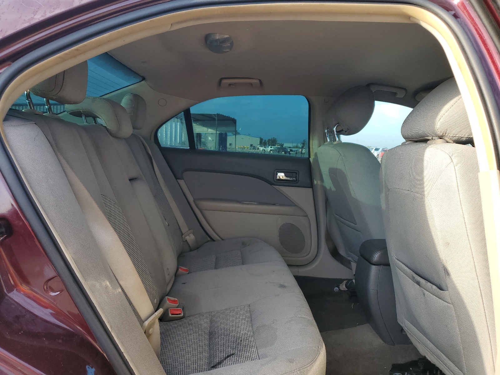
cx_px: 250
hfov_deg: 67.3
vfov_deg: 53.1
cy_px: 188
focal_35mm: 26
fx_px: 376
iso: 50
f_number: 1.5
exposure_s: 1/345
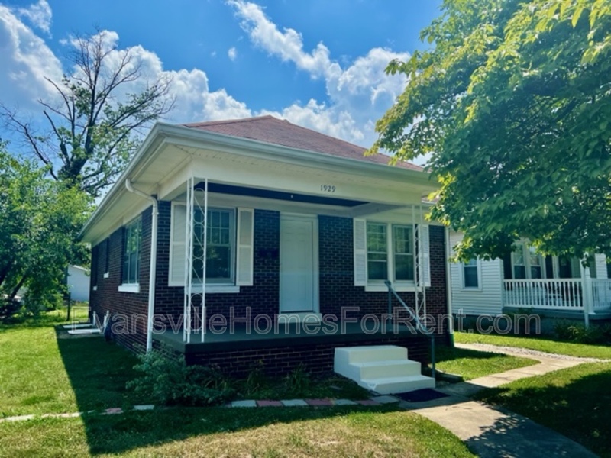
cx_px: 306
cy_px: 229
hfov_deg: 67.3
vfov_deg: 53.1
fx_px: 459
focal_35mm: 26
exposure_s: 1/10309
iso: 50
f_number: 1.5
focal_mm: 5.7
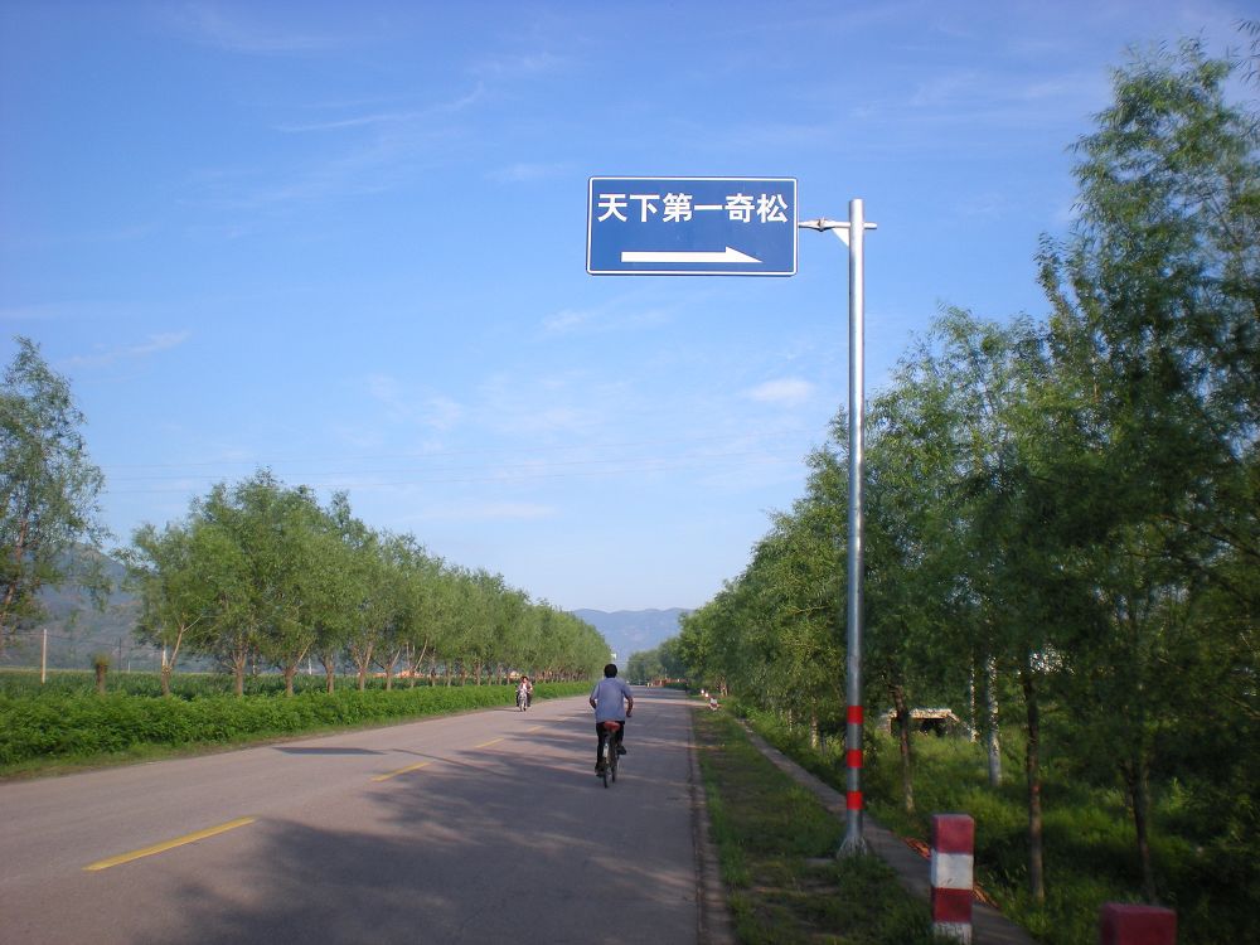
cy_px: 472
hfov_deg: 49.0
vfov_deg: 37.7
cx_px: 630
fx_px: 1383
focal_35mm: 38
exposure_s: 1/304
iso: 64
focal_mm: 6.3
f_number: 4.6
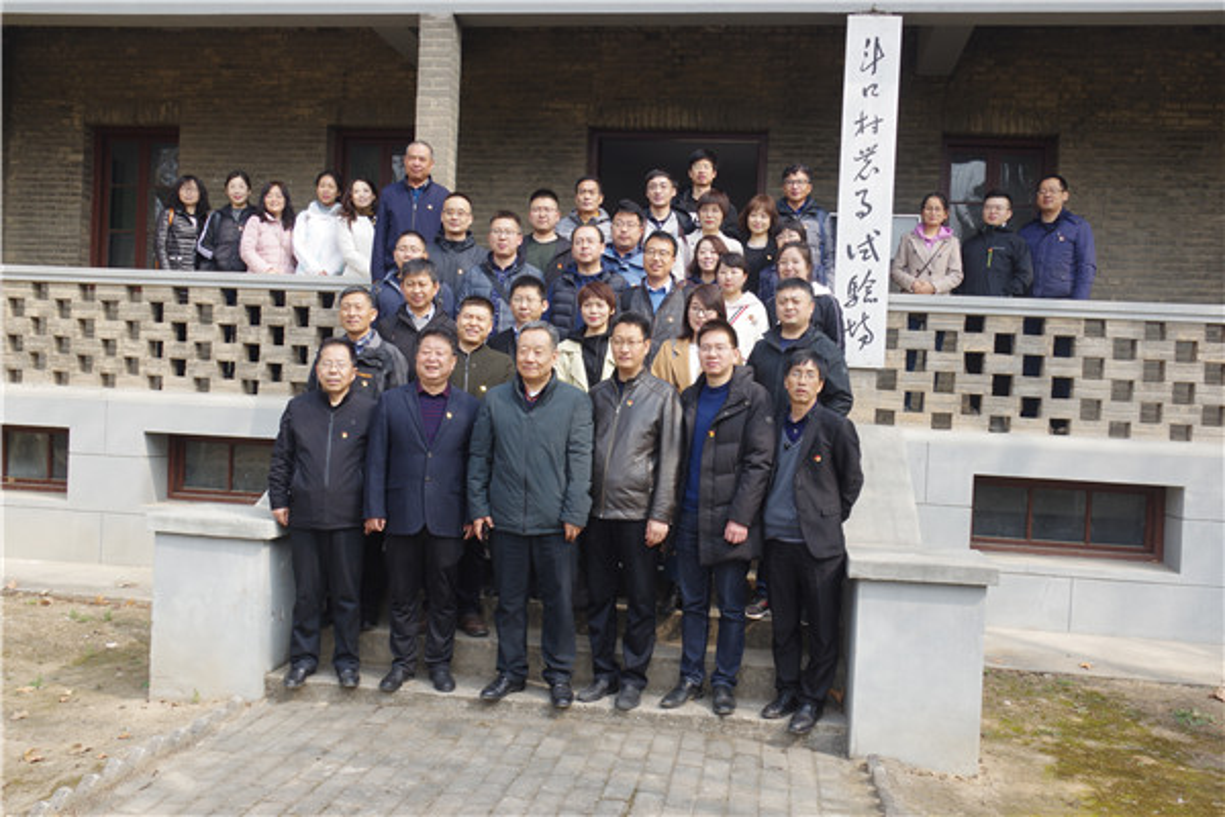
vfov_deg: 42.3
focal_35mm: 31
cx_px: 612
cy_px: 408
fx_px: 1055
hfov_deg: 60.3
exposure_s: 1/80
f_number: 9
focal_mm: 21
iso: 200
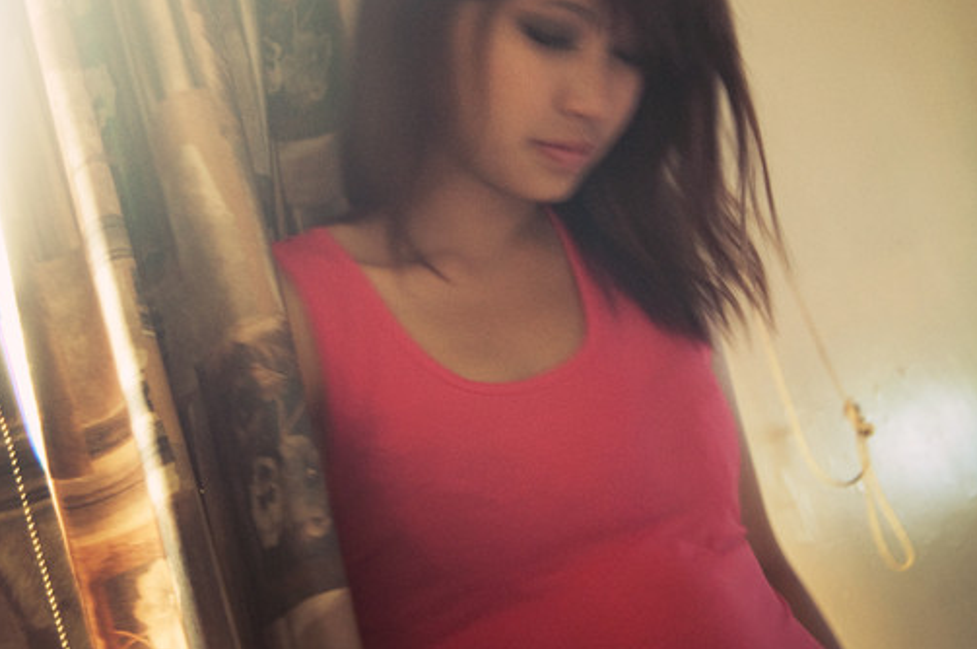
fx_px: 1680
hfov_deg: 32.4
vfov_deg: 21.6
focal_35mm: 62
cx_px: 443
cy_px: 139
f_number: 2.8
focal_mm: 26
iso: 200
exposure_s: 1/8
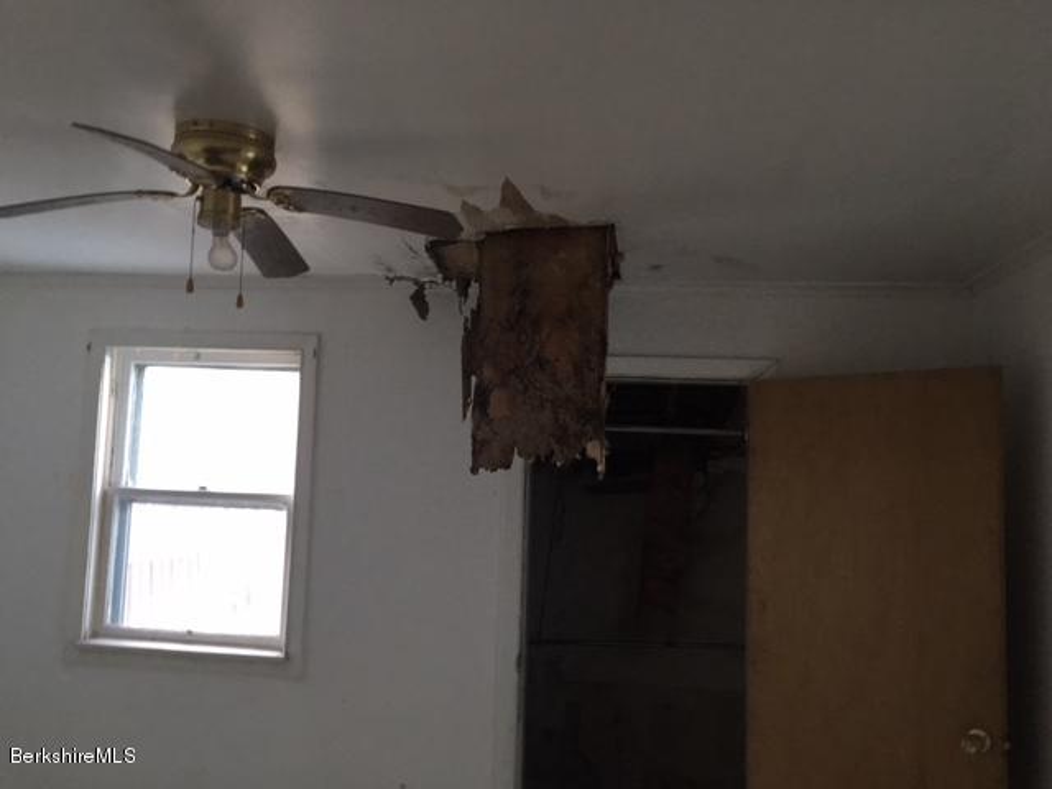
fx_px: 881
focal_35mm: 29
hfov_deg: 61.7
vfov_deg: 48.2
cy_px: 394
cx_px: 526
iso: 200
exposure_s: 1/15
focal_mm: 4.15
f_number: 2.2
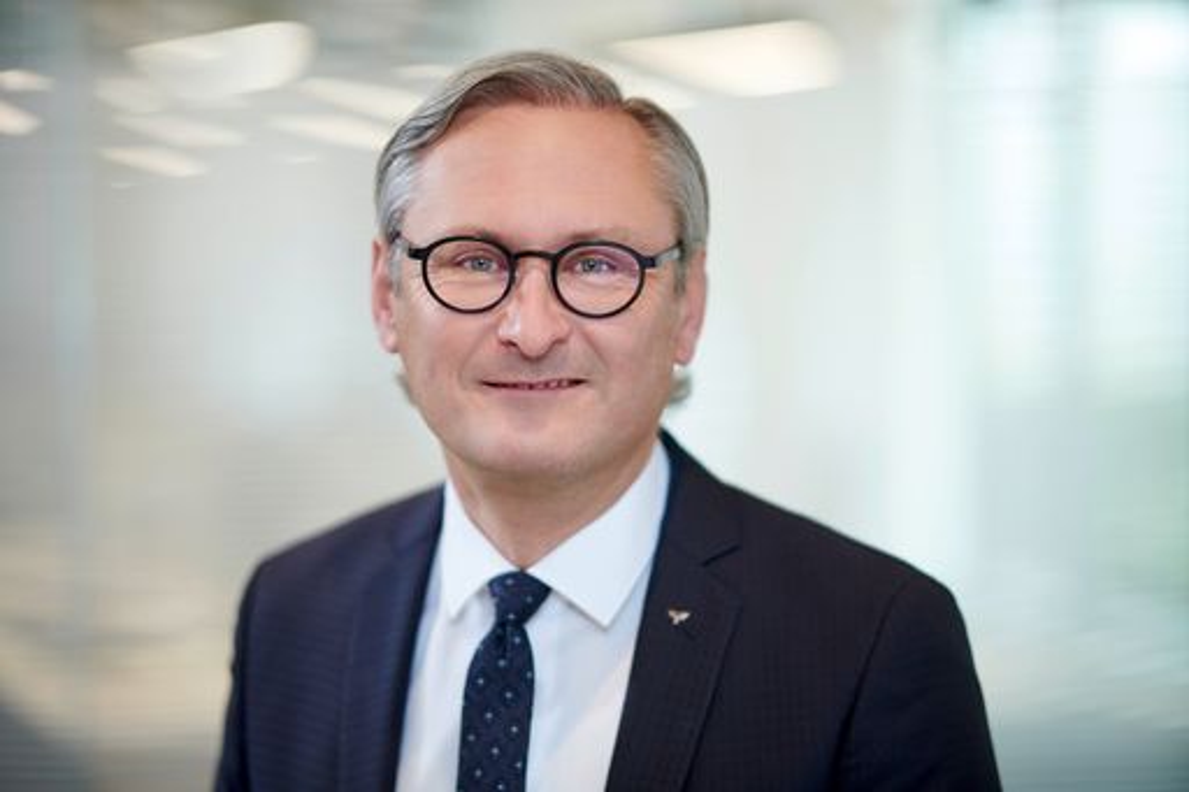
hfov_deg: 19.5
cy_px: 396
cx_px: 594
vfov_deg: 13.0
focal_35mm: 105
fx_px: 3467
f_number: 1.6
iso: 250
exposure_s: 1/200
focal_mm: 105
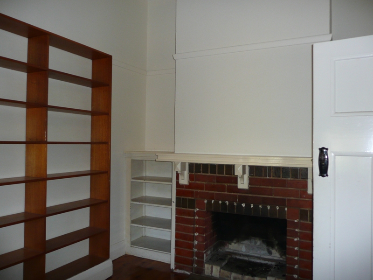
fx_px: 302
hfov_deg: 63.4
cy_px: 140
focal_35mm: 28
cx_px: 186
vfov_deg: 49.7
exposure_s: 1/30
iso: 160
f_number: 3.3
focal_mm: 4.6
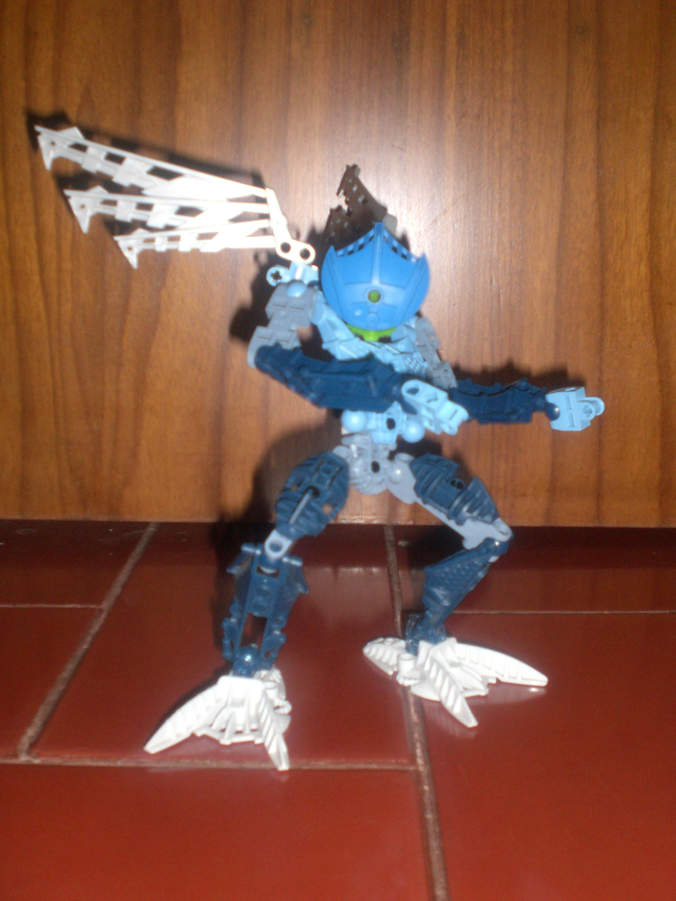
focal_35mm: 39
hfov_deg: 36.8
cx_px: 333
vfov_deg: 47.9
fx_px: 1015
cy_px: 452
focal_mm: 6.3
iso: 200
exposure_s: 1/60
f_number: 3.1
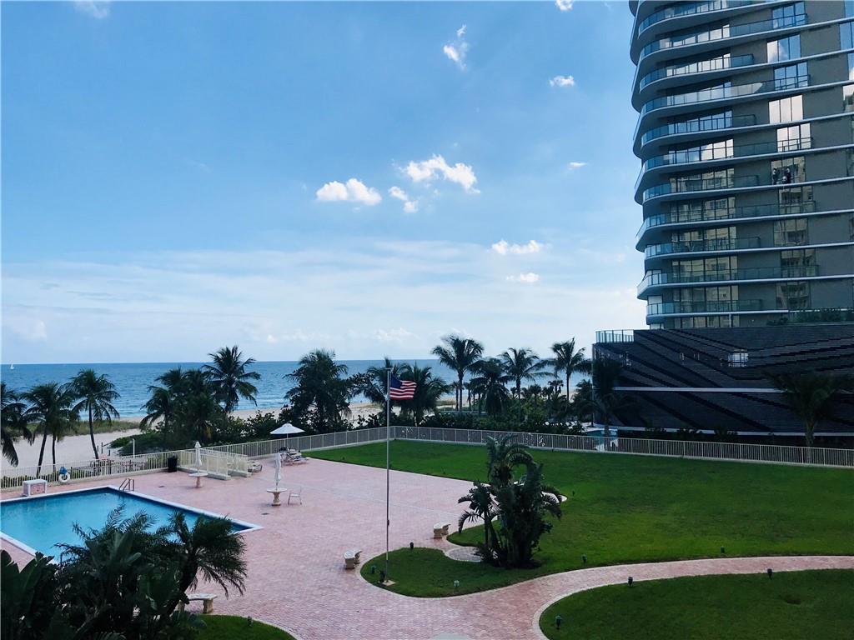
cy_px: 320
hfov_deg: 63.4
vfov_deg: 49.7
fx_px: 691
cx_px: 427
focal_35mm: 28
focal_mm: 3.99
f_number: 1.8
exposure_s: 1/3546
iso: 20
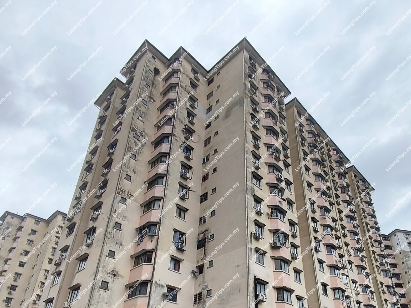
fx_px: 249
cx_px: 213
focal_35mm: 21
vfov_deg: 61.6
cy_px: 210
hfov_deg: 79.0
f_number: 2.2
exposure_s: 1/2614
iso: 50
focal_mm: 1.65
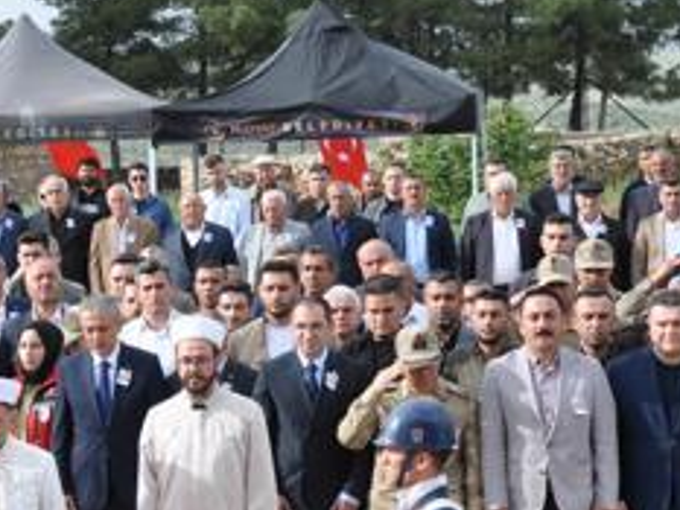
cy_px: 370
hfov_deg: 15.8
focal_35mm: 122
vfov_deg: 12.1
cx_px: -39
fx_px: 2398
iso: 200
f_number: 11
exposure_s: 1/125
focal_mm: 32
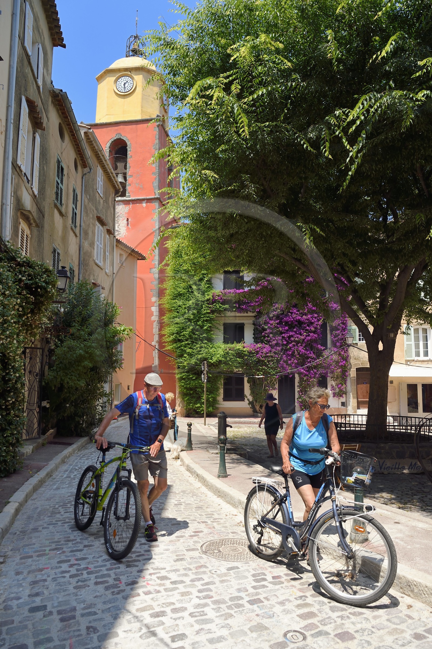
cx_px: 216
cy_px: 324
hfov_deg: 53.1
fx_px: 432
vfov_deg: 73.8
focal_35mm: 24
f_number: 9
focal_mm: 24
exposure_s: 1/400
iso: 200
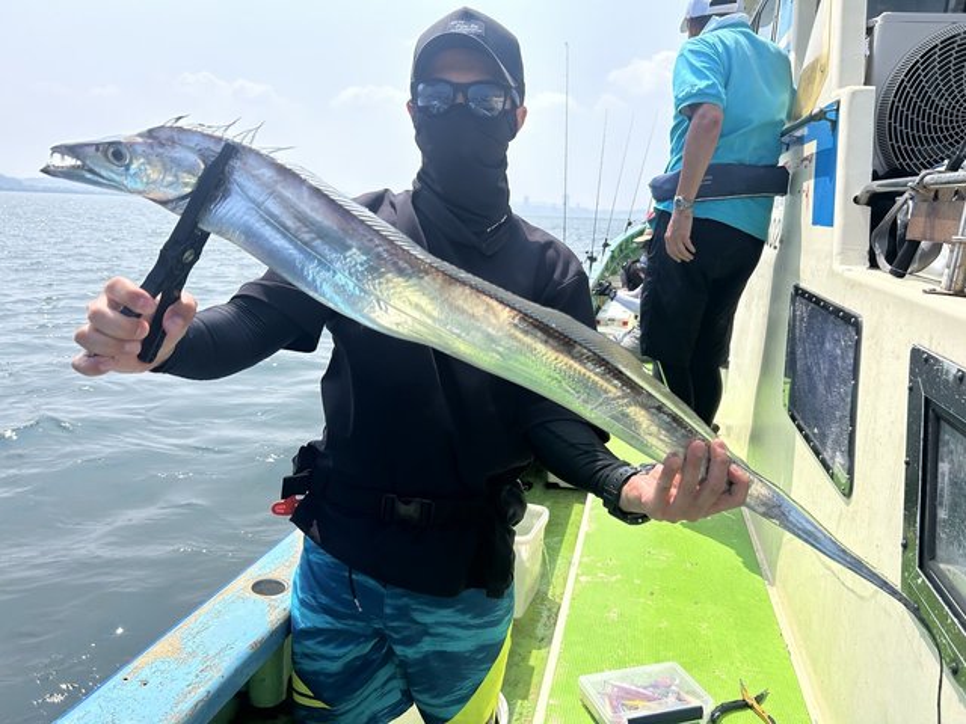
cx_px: 483
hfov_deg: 67.3
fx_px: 726
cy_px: 362
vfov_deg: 53.1
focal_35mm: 26
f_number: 1.5
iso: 50
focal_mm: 5.7
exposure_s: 1/5076
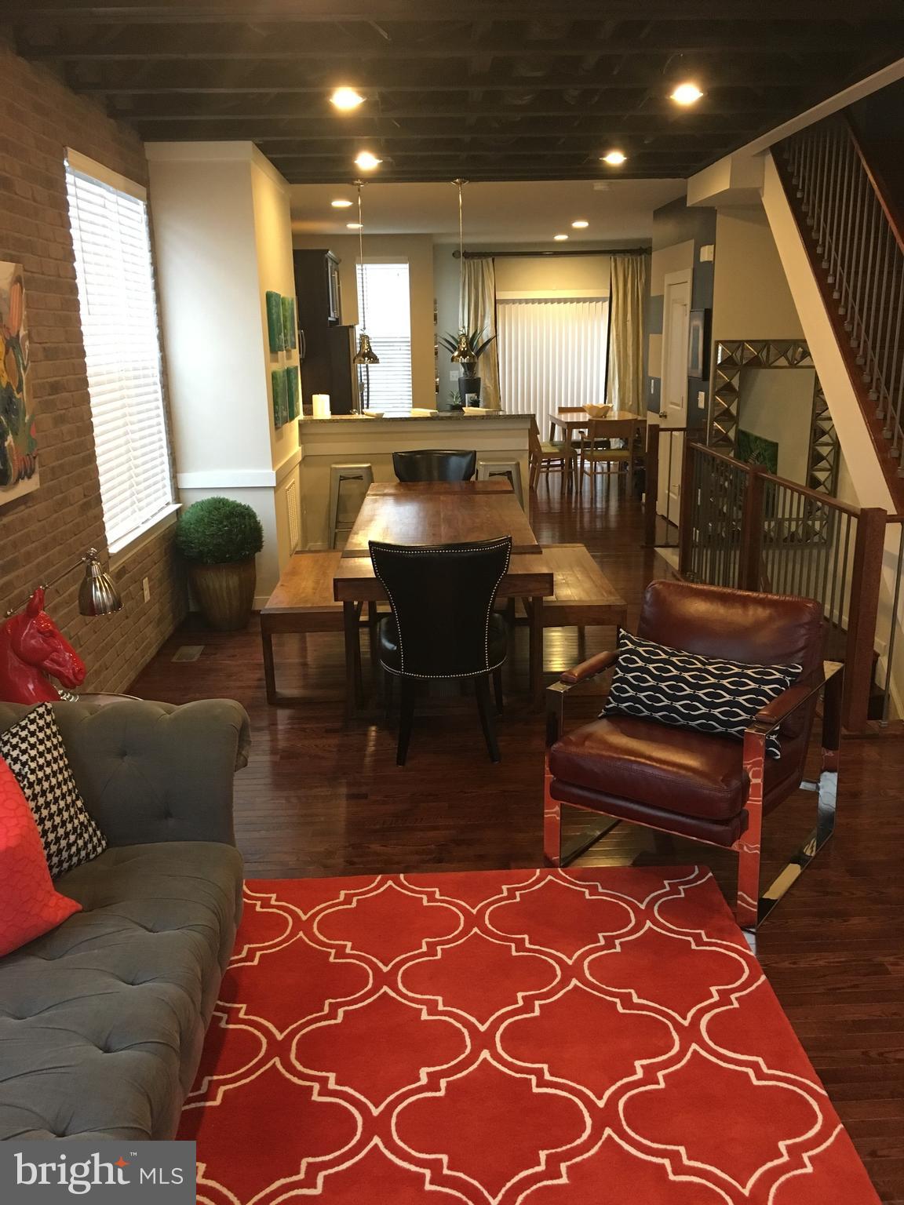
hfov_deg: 48.2
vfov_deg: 61.7
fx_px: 1010
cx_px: 452
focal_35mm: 29
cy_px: 602
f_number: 2.2
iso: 200
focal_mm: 4.15
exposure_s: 1/24
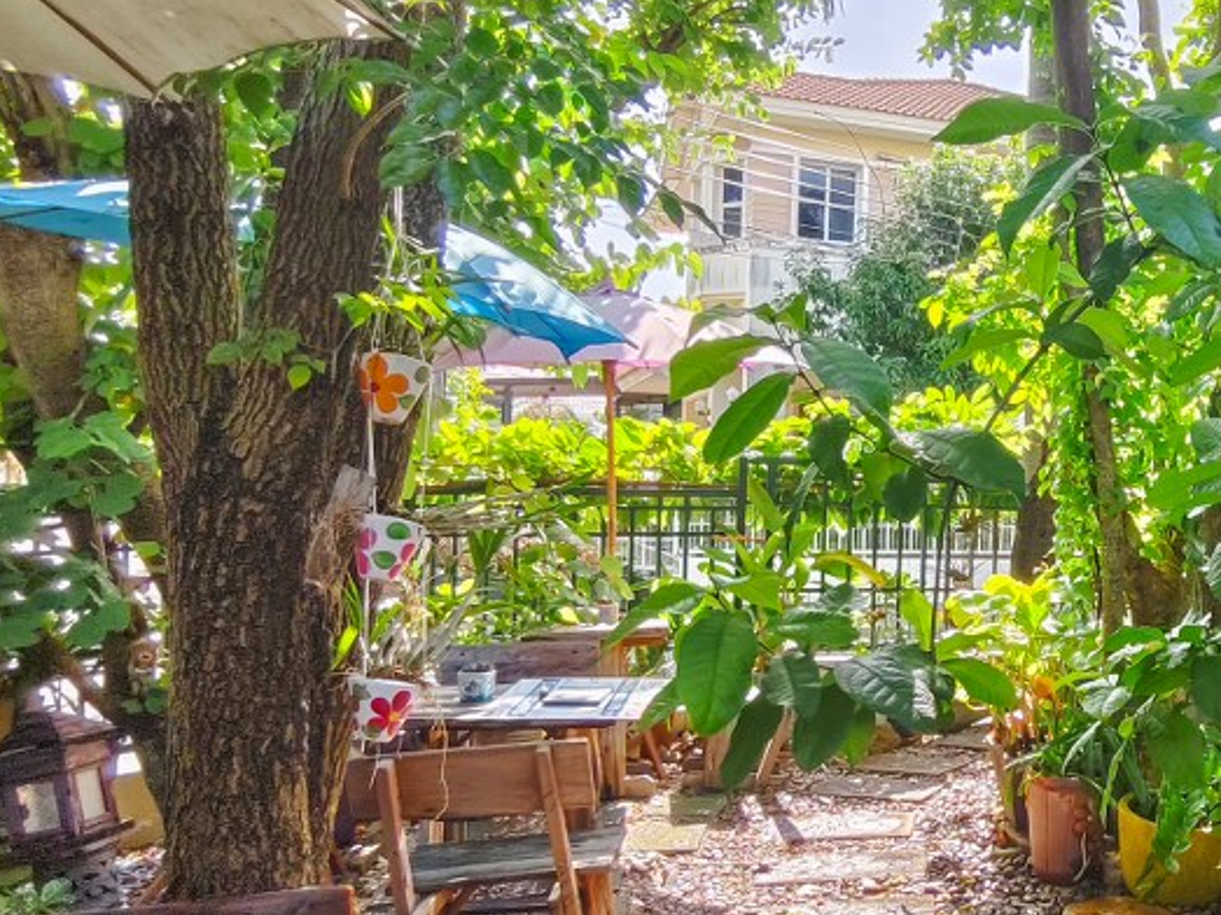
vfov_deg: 28.8
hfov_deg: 35.6
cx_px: 1129
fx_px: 1763
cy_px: 652
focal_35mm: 50
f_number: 1.9
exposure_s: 1/450
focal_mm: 5.56
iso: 50
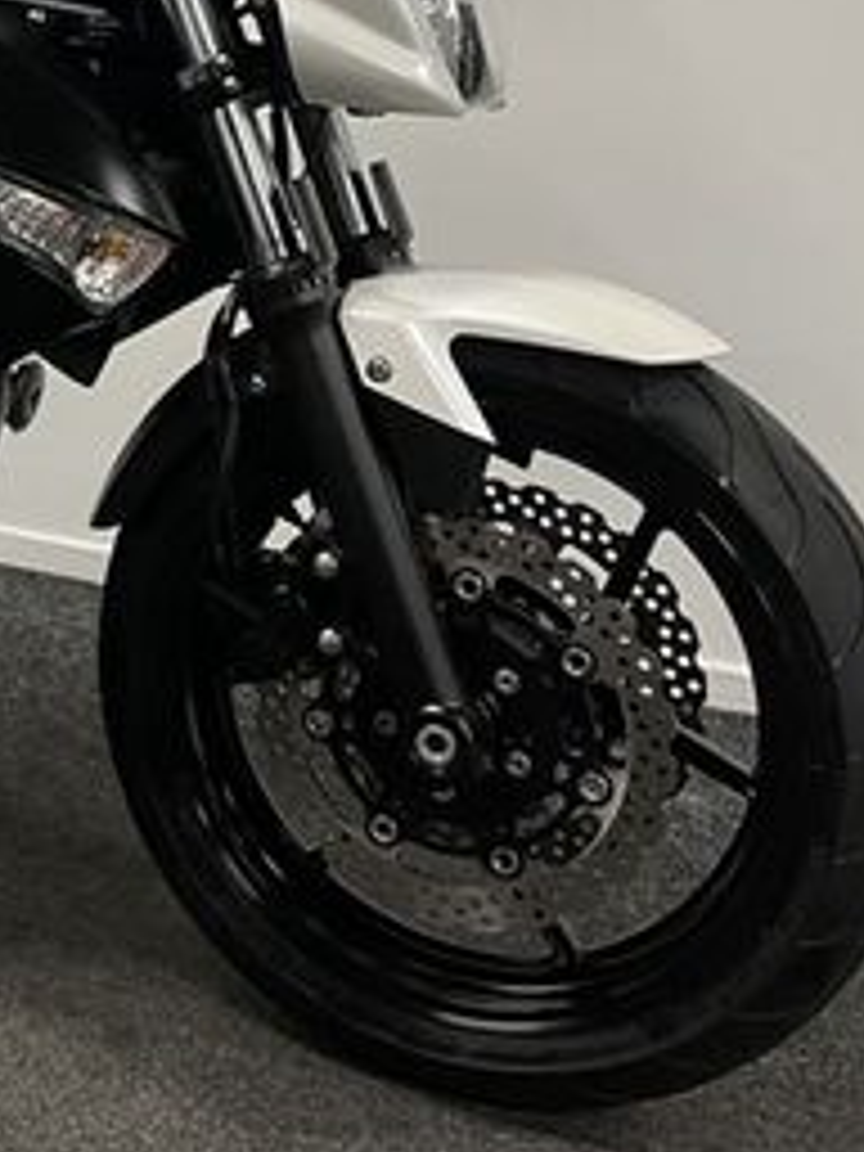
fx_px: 2163
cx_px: -90
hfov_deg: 21.4
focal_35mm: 65
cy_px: 184
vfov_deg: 29.0
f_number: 1.6
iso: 80
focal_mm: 5.1
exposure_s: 1/50
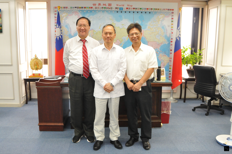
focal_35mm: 36
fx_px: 232
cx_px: 116
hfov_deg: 53.2
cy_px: 77
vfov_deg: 36.8
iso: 2000
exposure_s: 1/160
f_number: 5
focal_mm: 24
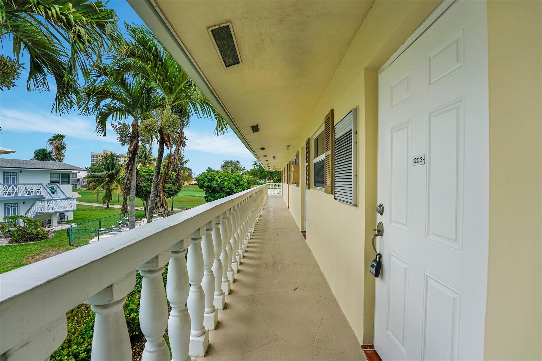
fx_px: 211
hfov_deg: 104.3
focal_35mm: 14
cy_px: 180
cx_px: 271
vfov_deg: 81.2
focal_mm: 14
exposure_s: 1/500
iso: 400
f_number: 7.1
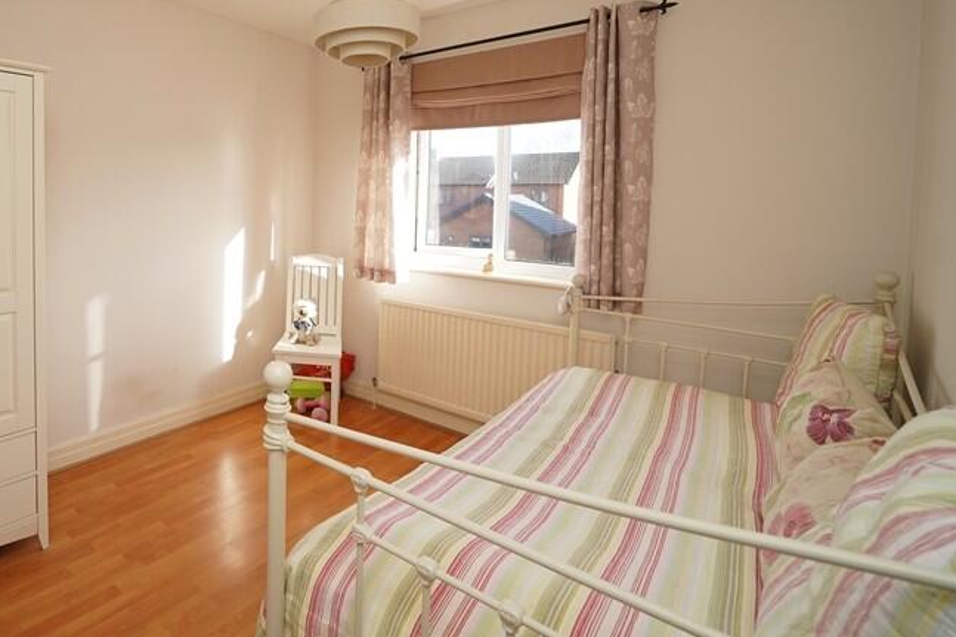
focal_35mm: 19
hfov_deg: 81.1
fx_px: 504
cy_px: 218
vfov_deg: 63.1
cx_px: 256
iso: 200
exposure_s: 1/160
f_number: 4
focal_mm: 12
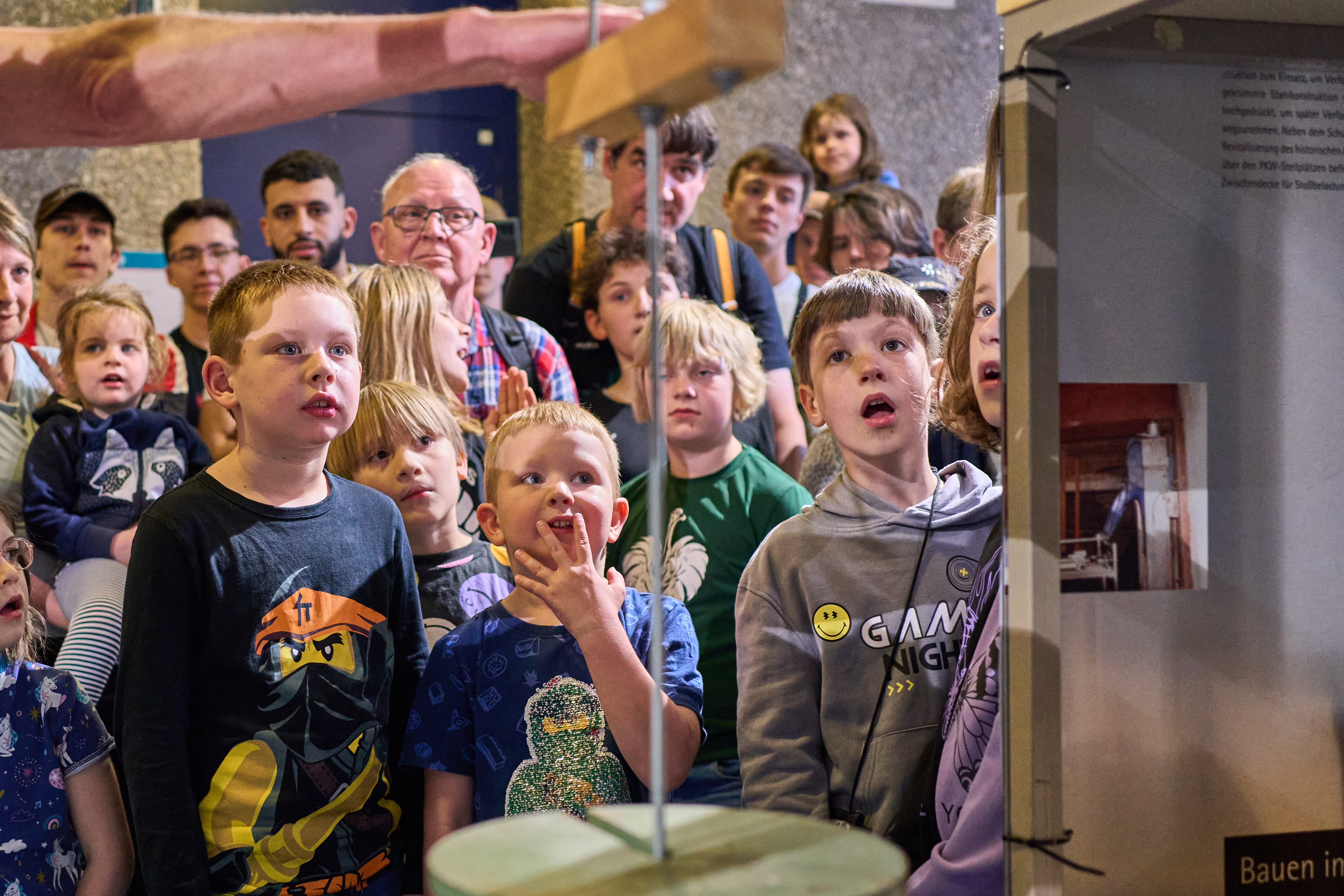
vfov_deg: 26.9
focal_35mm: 50
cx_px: 409
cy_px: 535
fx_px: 1867
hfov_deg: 39.0
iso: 4000
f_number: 2.5
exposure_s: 1/250
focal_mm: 35
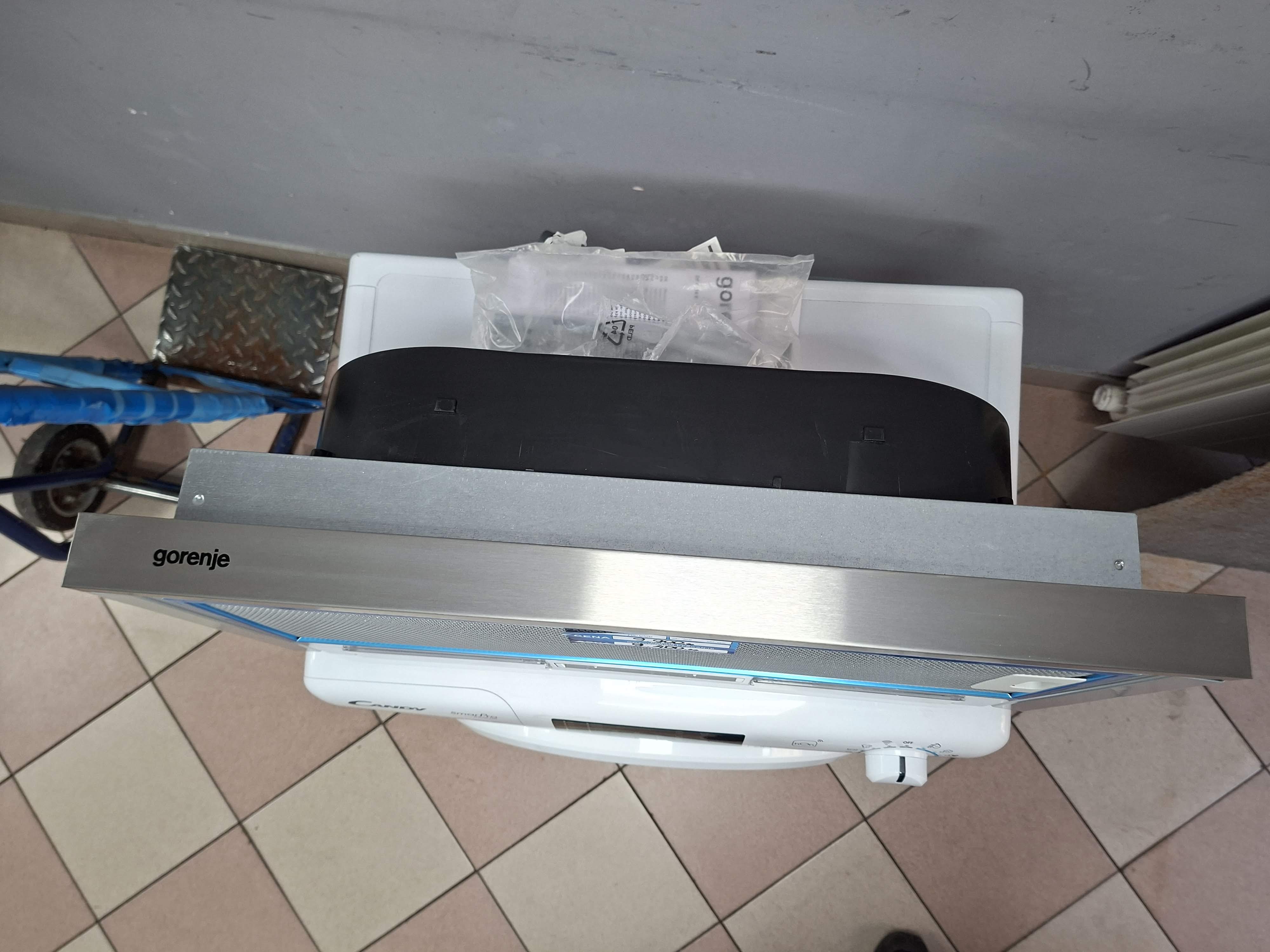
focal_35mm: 23
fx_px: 844
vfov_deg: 58.9
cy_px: 476
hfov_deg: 73.9
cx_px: 635
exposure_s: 1/50
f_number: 1.8
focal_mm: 5.54
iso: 200
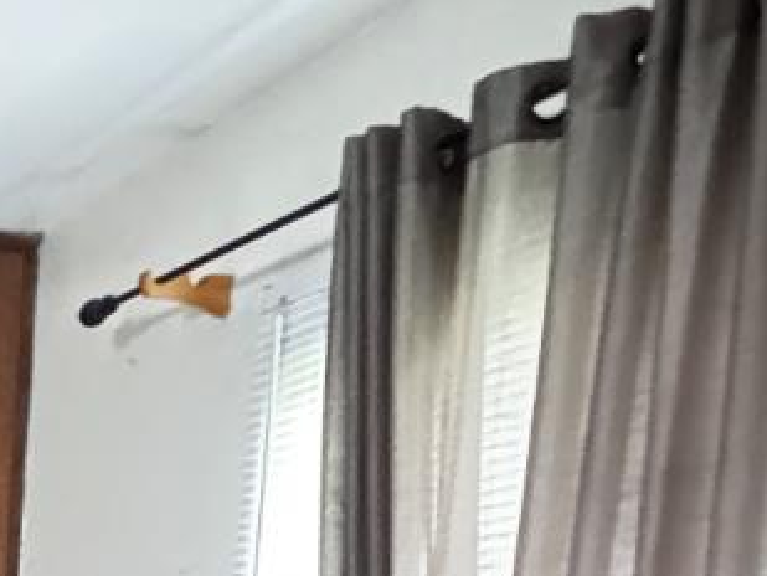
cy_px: 997
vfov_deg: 17.9
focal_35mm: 68
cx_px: -541
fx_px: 1507
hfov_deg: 21.2
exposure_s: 1/20
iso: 2500
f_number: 2.2
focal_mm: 2.22
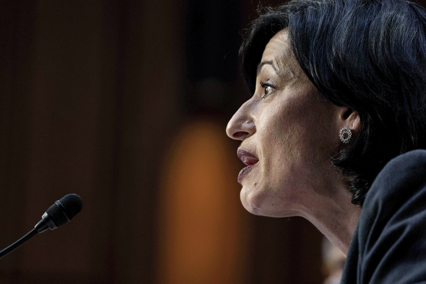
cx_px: 213
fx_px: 2509
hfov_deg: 9.7
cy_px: 142
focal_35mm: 212
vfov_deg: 6.5
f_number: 5.6
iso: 2500
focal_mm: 212
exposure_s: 1/200
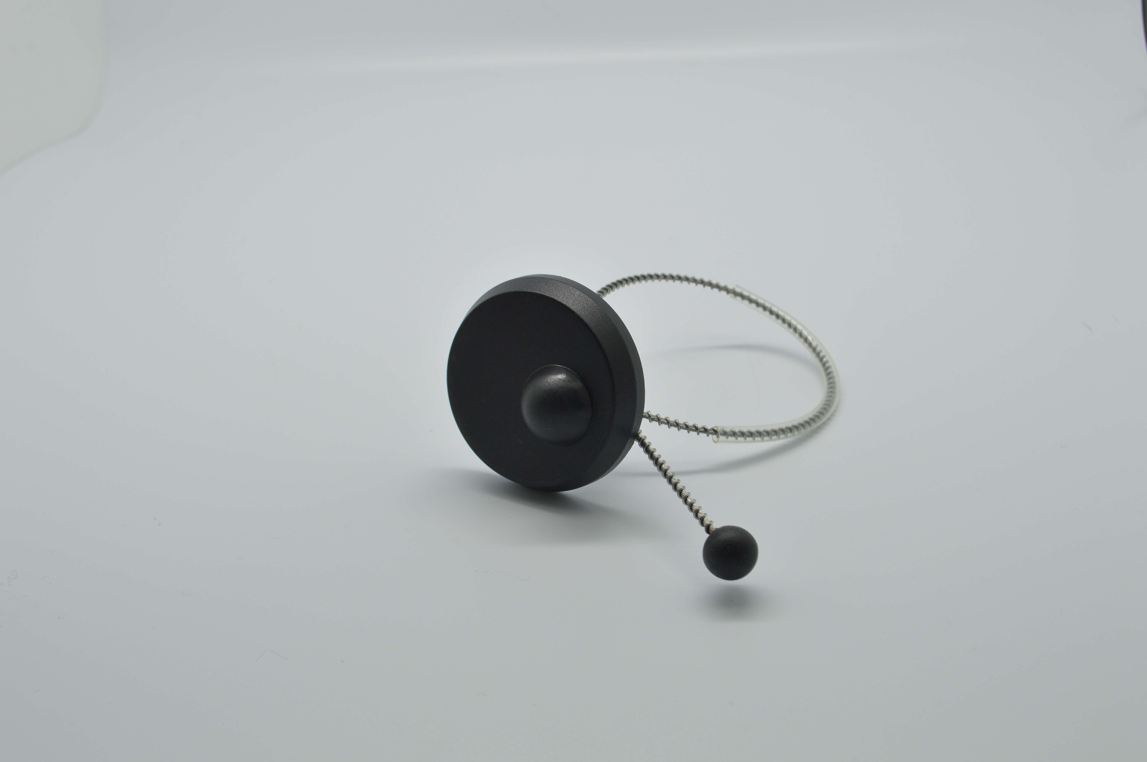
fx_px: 1241
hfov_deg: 49.6
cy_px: 381
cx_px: 574
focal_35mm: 39
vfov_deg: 34.1
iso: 200
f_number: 8
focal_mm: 26
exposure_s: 1/60
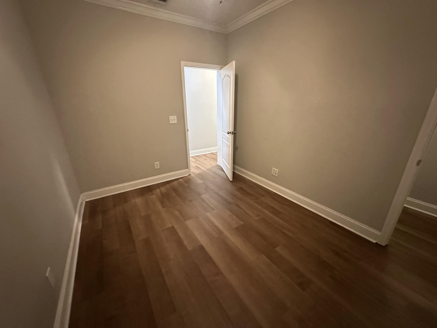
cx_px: 218
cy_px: 164
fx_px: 177
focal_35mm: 14
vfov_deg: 85.7
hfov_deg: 102.1
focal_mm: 2.22
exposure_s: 1/60
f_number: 2.2
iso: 1000
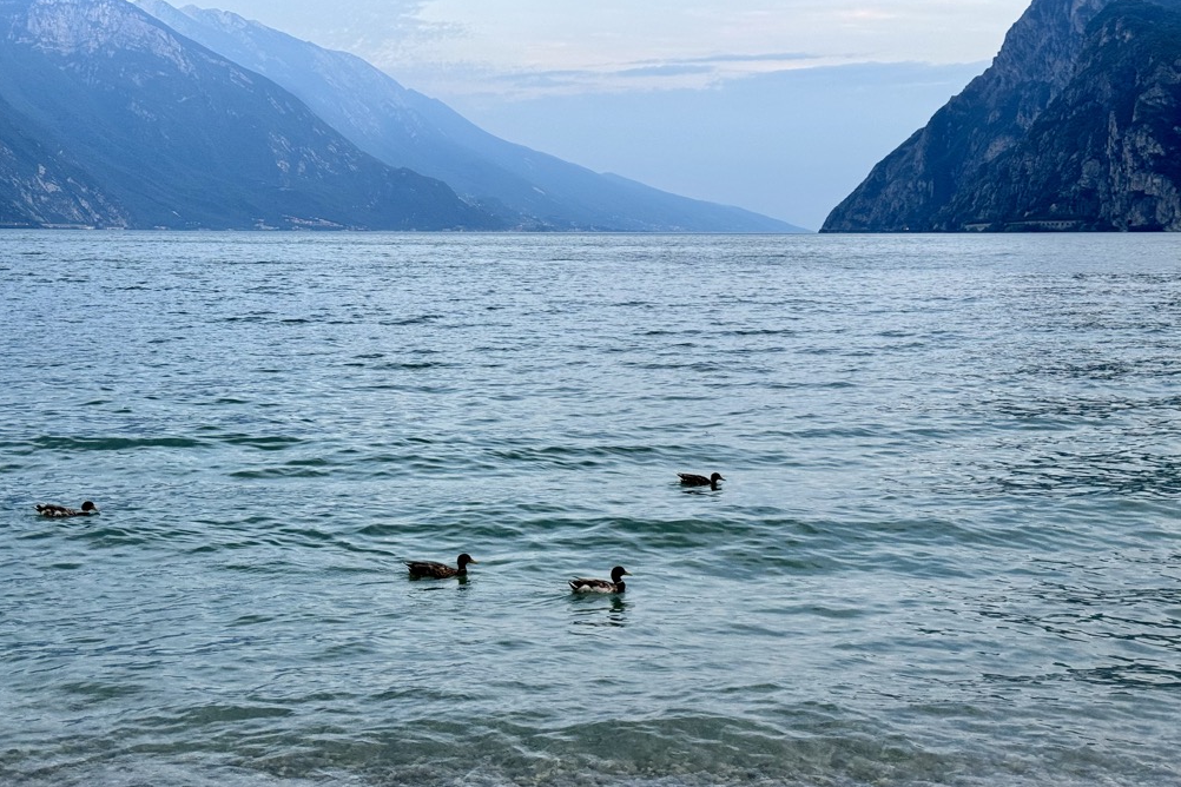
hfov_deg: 38.9
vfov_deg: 26.5
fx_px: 1673
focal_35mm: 51
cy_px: 438
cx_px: 579
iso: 100
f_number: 1.78
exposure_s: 1/119
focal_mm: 6.76
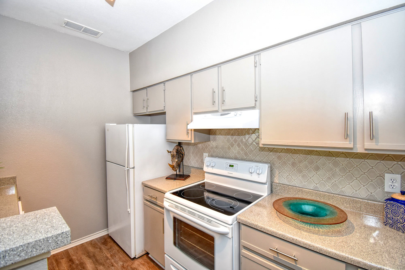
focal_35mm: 15
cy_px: 135
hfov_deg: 100.4
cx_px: 202
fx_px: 169
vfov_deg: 77.4
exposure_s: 1/60
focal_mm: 10
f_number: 4.5
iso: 640
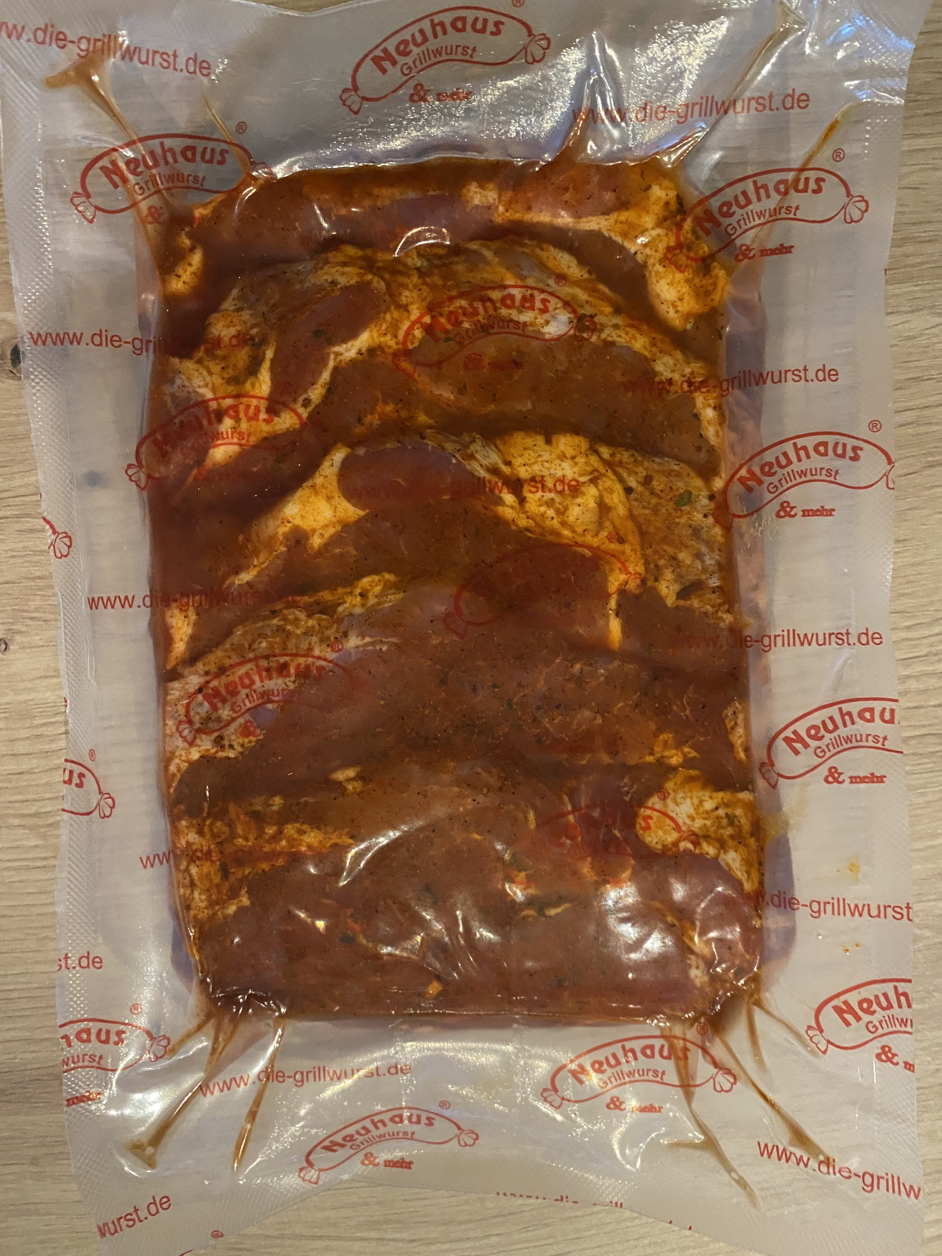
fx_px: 943
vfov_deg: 67.3
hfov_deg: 53.1
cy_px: 628
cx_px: 471
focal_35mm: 26
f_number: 1.8
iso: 500
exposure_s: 1/25
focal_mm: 4.25
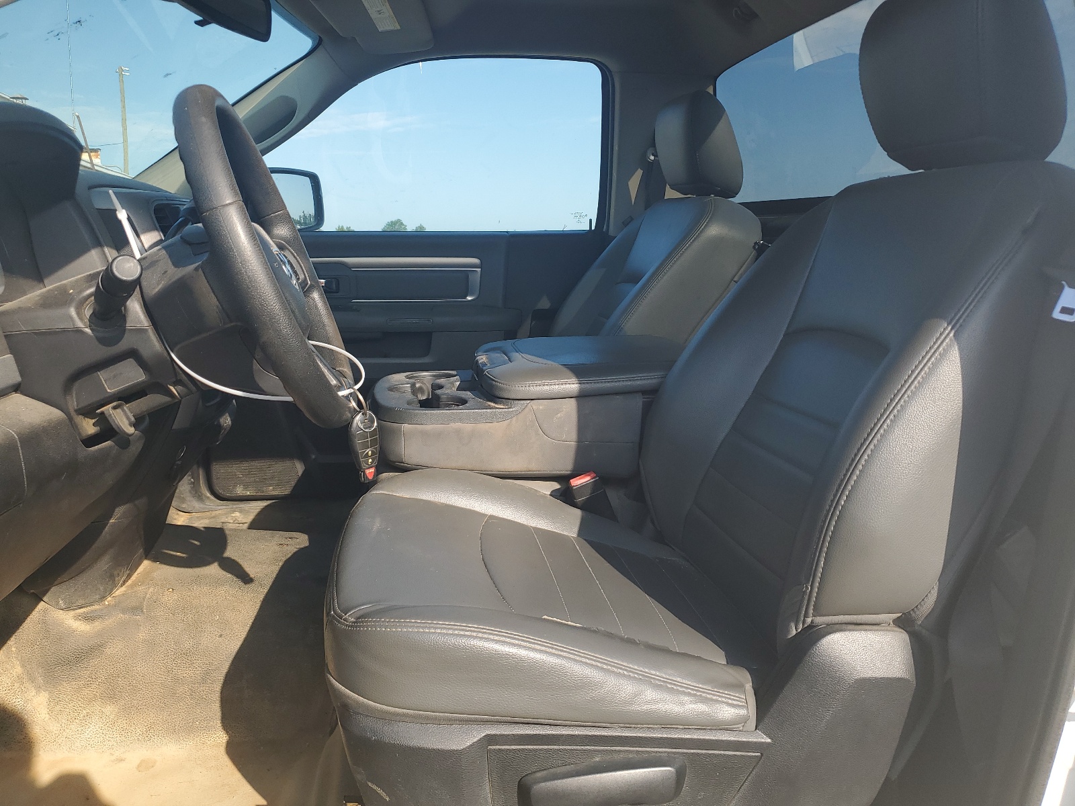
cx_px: 538
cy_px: 403
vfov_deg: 53.1
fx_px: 807
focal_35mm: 26
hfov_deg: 67.3
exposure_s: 1/1250
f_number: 1.5
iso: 50
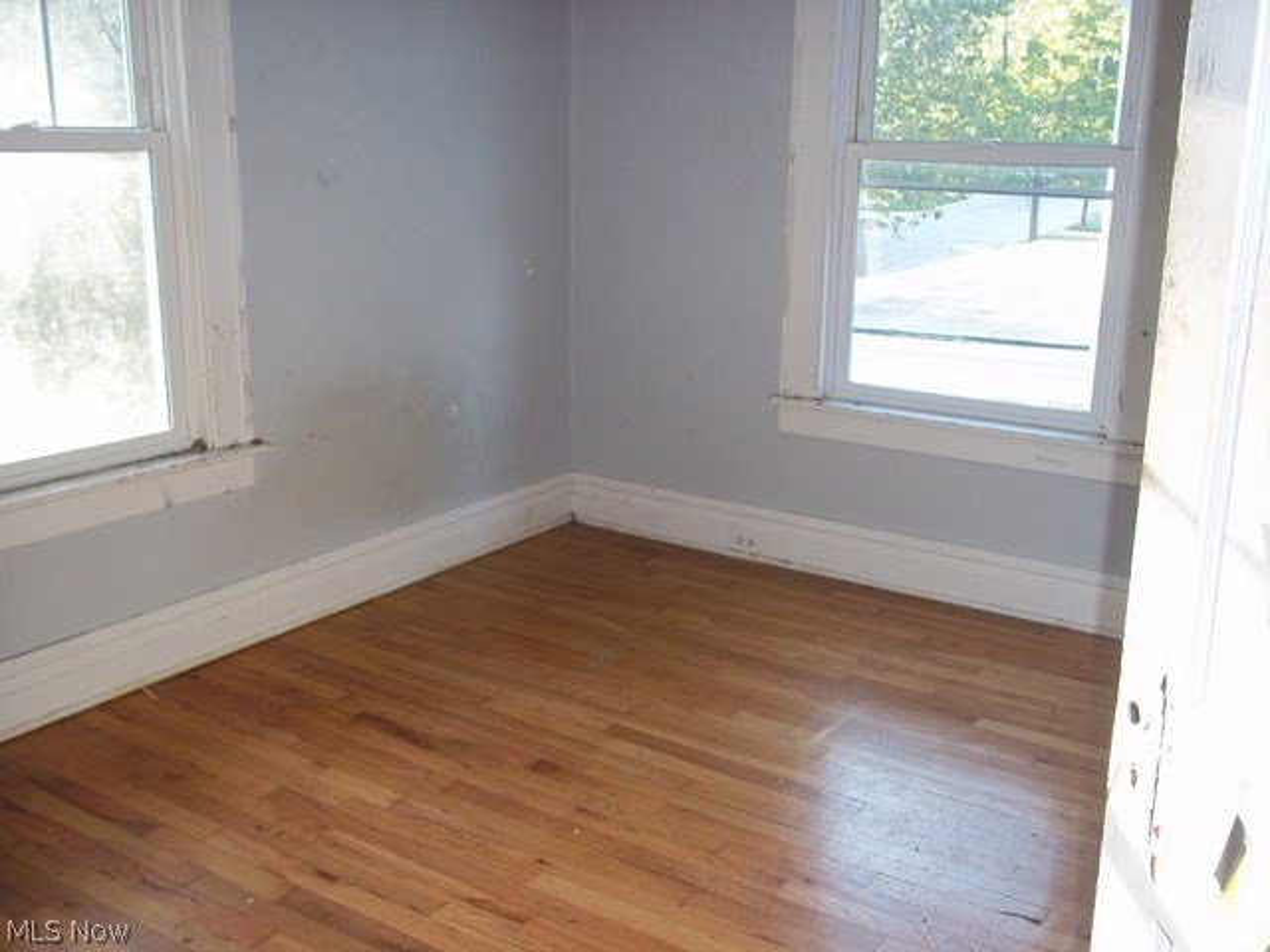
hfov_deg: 51.4
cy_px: 476
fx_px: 1321
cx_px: 635
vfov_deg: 39.7
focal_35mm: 36
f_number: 3.1
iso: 160
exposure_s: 1/30
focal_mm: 6.5
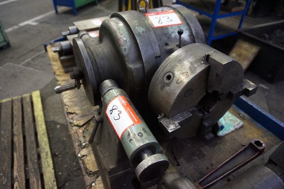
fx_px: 189
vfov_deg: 53.1
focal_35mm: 24
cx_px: 142
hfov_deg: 73.8
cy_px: 94
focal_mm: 16
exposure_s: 1/40
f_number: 3.5
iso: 3200
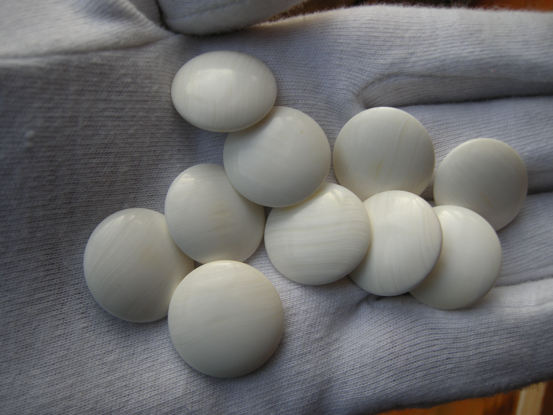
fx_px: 559
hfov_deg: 52.6
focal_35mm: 35
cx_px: 276
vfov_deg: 40.7
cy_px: 208
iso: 64
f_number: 3
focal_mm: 7.5
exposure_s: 1/64.4
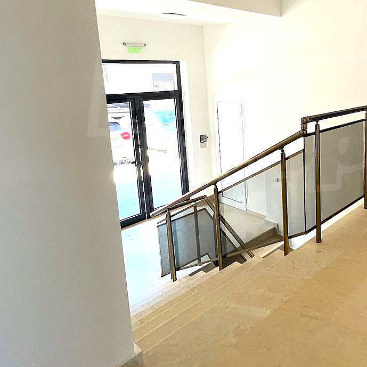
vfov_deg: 61.0
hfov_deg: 52.3
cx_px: 353
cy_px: 115
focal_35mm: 25
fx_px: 300
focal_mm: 1.57
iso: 80
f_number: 1.8
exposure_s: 1/99
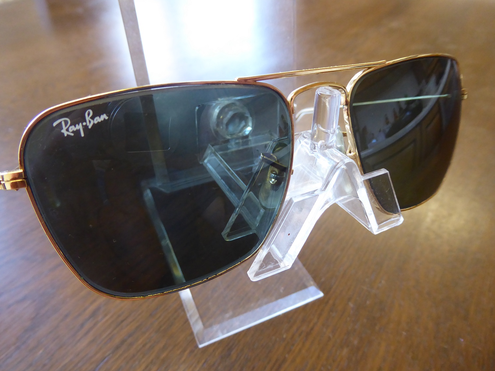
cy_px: 190
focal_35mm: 26
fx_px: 372
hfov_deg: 67.3
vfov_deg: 53.1
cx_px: 248
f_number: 3.3
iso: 400
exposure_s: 1/40
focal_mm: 4.3
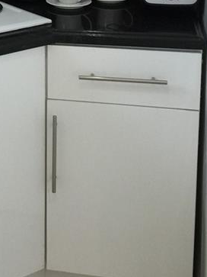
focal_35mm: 96
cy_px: -45
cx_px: -87
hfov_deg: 14.5
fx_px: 766
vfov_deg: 19.4
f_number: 2.2
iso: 32
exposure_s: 1/30
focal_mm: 4.15
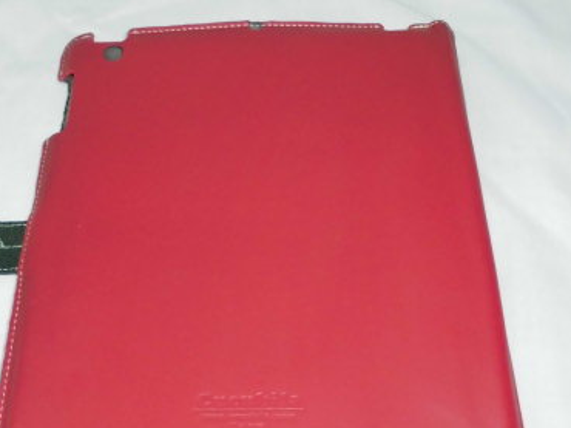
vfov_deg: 31.4
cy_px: 334
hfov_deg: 41.8
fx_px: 742
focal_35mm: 45
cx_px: 211
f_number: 3.5
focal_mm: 4.6
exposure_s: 1/60
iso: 400
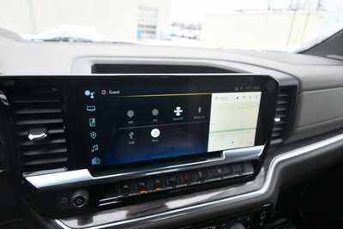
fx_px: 200
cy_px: 114
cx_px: 172
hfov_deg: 81.2
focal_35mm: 21
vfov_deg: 59.5
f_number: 5
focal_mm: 14
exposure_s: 1/250
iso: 450
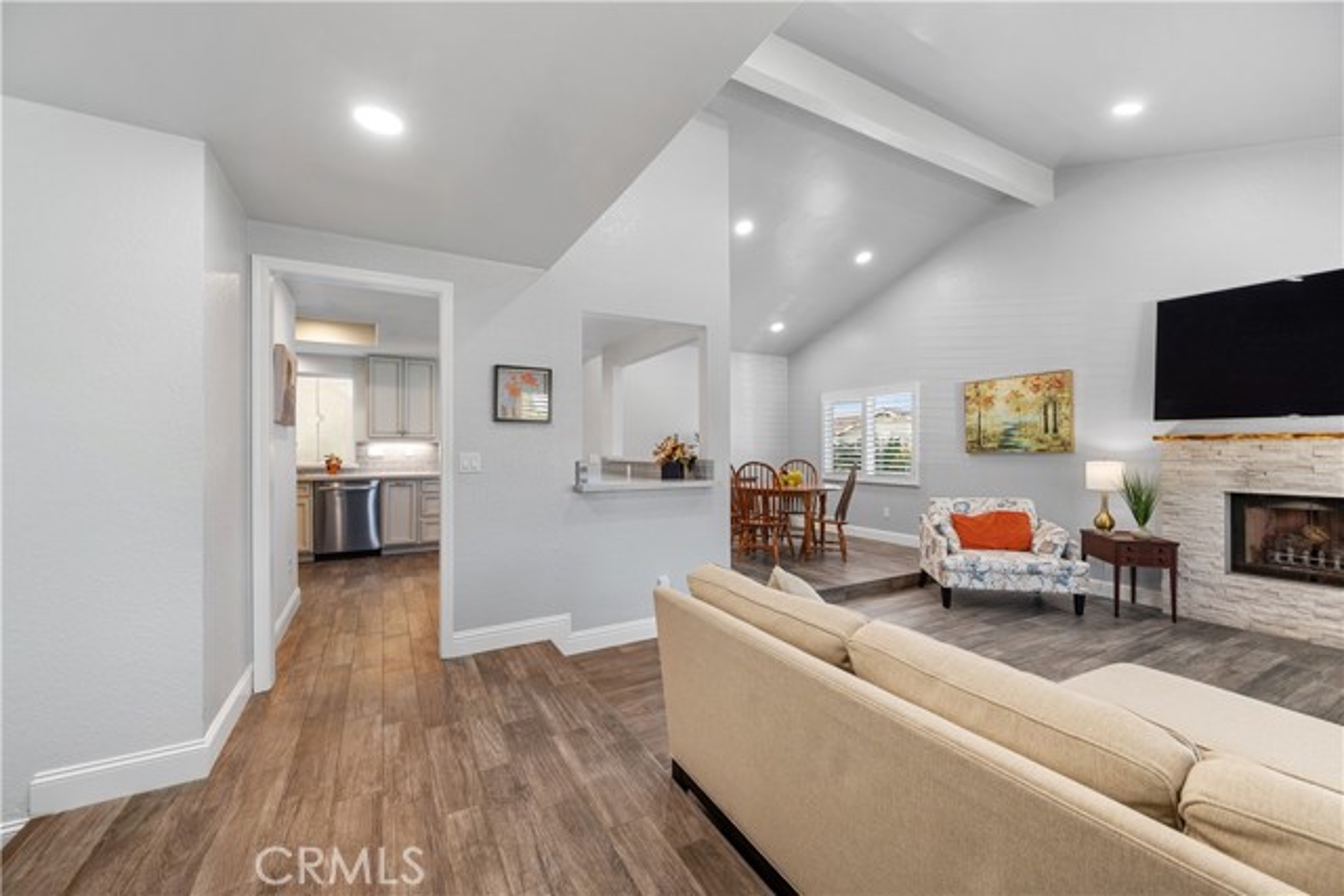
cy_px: 448
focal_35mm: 14
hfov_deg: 104.2
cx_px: 672
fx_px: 523
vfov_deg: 81.2
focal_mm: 14
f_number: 8
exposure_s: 1/2.5
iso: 100
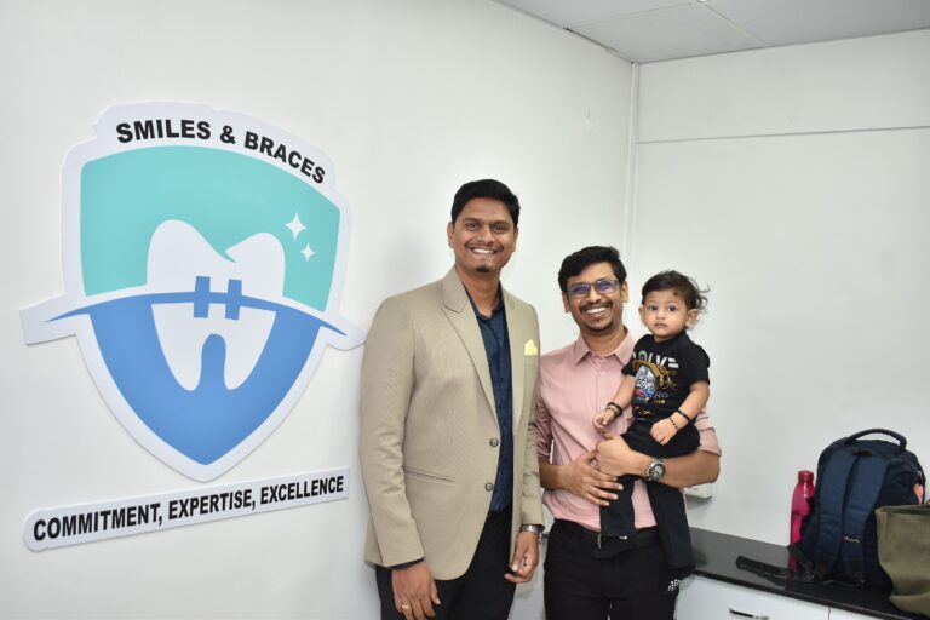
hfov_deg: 53.1
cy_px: 310
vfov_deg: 36.9
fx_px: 930
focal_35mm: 36
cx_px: 465
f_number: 3.8
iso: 320
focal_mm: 24
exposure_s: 1/125
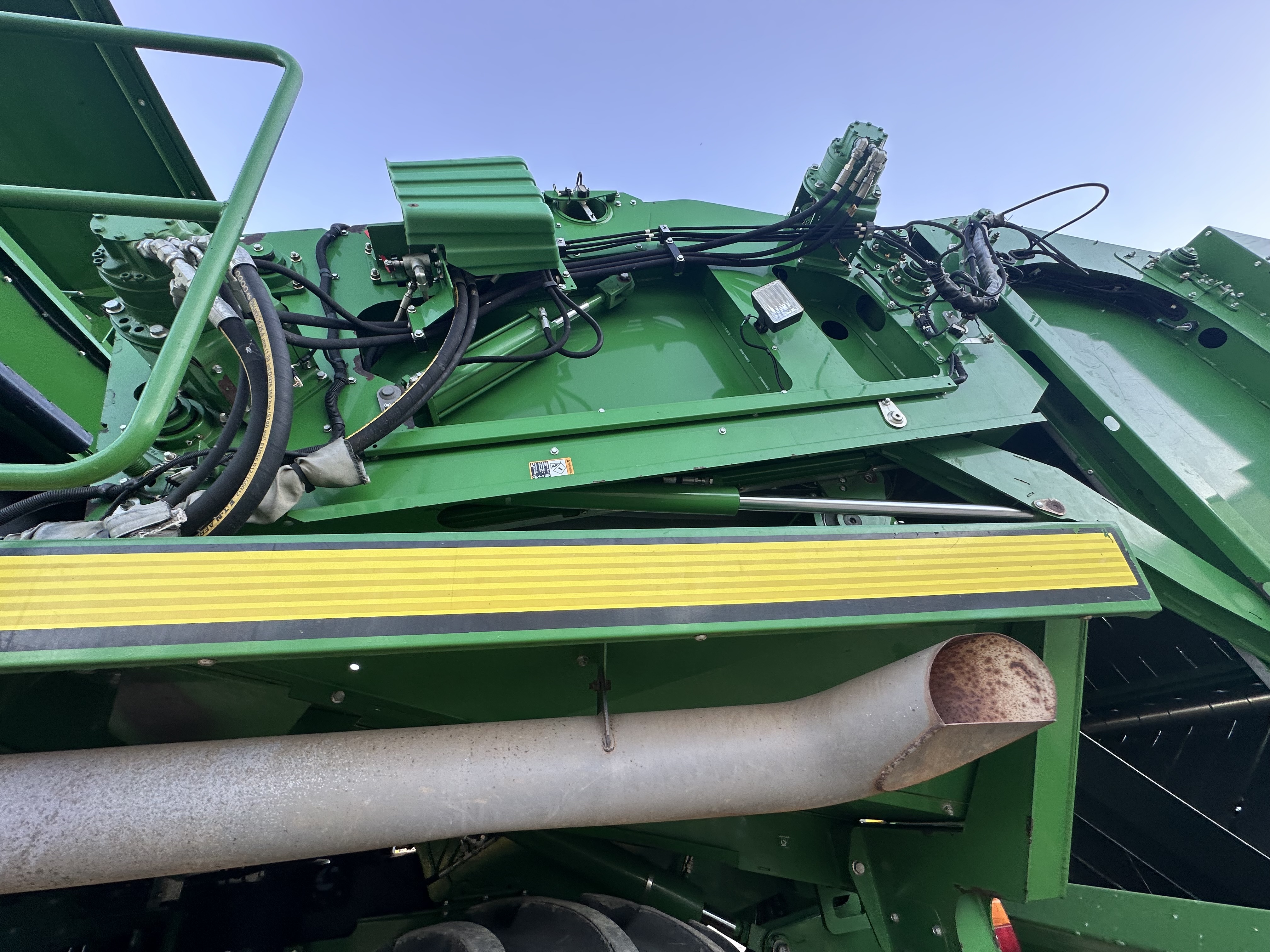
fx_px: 514
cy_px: 476
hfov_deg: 102.1
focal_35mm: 14
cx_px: 635
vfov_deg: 85.7
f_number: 2.2
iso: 64
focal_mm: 2.22
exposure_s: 1/99
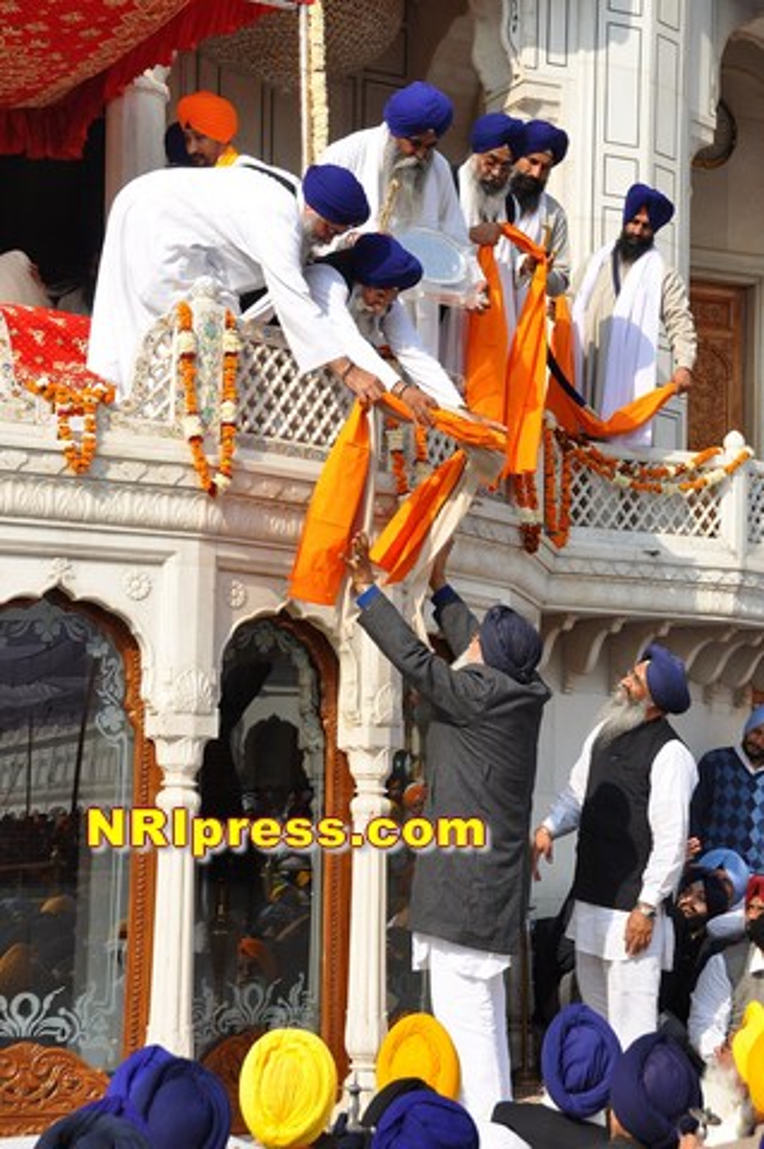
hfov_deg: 19.7
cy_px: 574
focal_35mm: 69
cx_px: 382
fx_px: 2201
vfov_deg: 29.3
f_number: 10
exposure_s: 1/400
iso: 200
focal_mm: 46
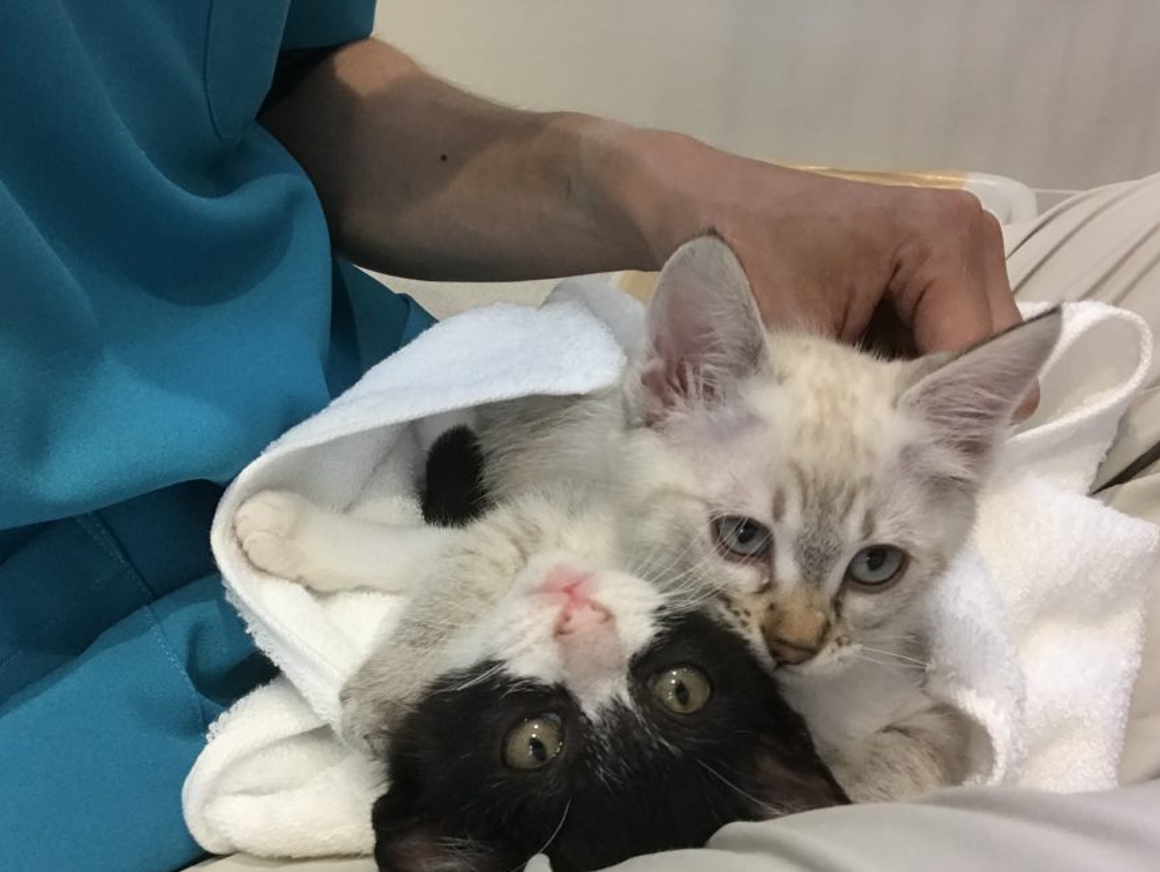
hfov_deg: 48.8
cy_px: 515
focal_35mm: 38
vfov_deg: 37.7
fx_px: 1274
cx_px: 502
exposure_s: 1/30
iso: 64
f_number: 2.2
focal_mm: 2.87
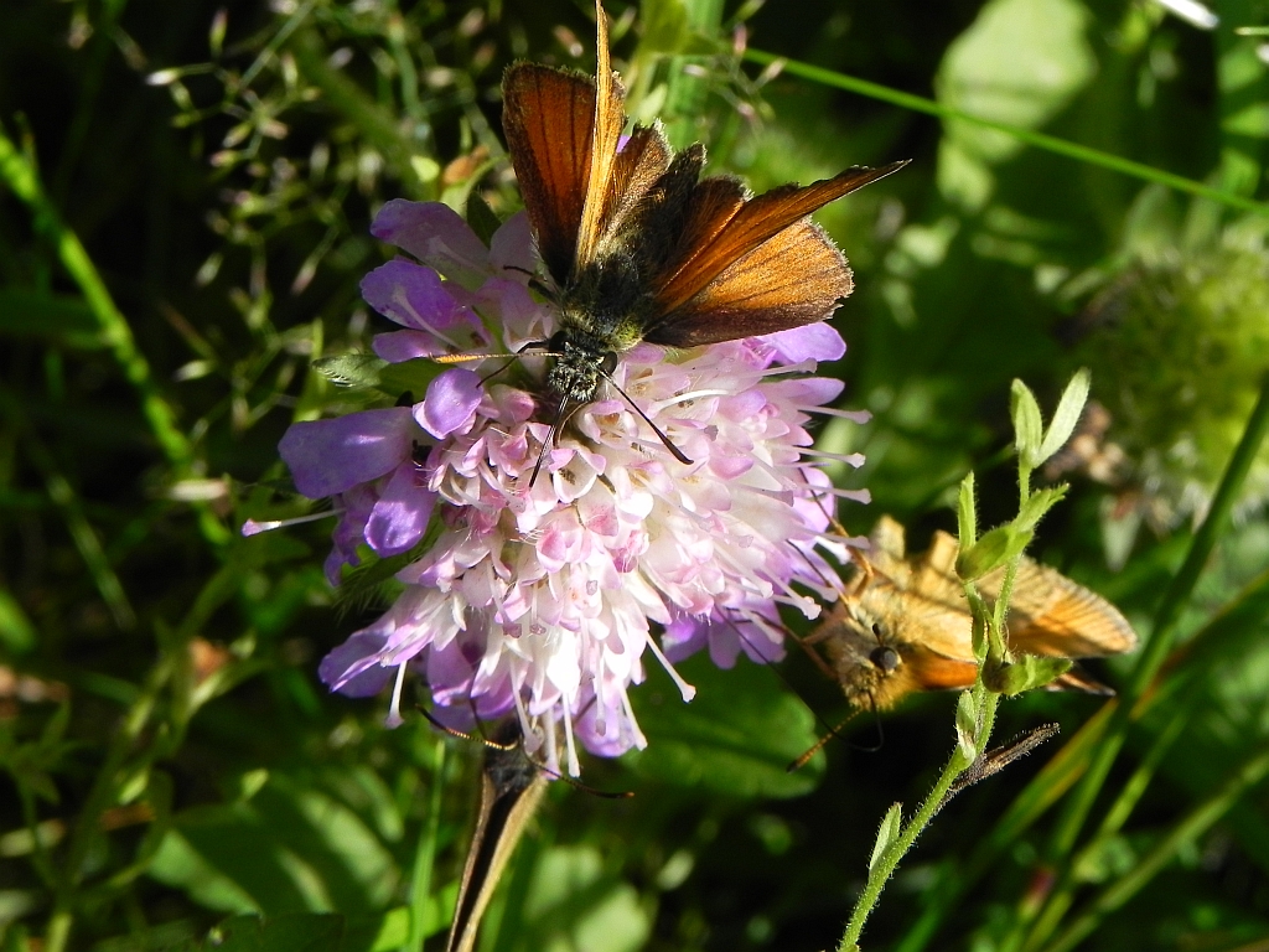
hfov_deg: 18.7
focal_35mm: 105
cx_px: 634
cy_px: 476
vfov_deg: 14.1
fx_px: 3849
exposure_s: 1/312
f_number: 6.3
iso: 160
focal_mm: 18.8
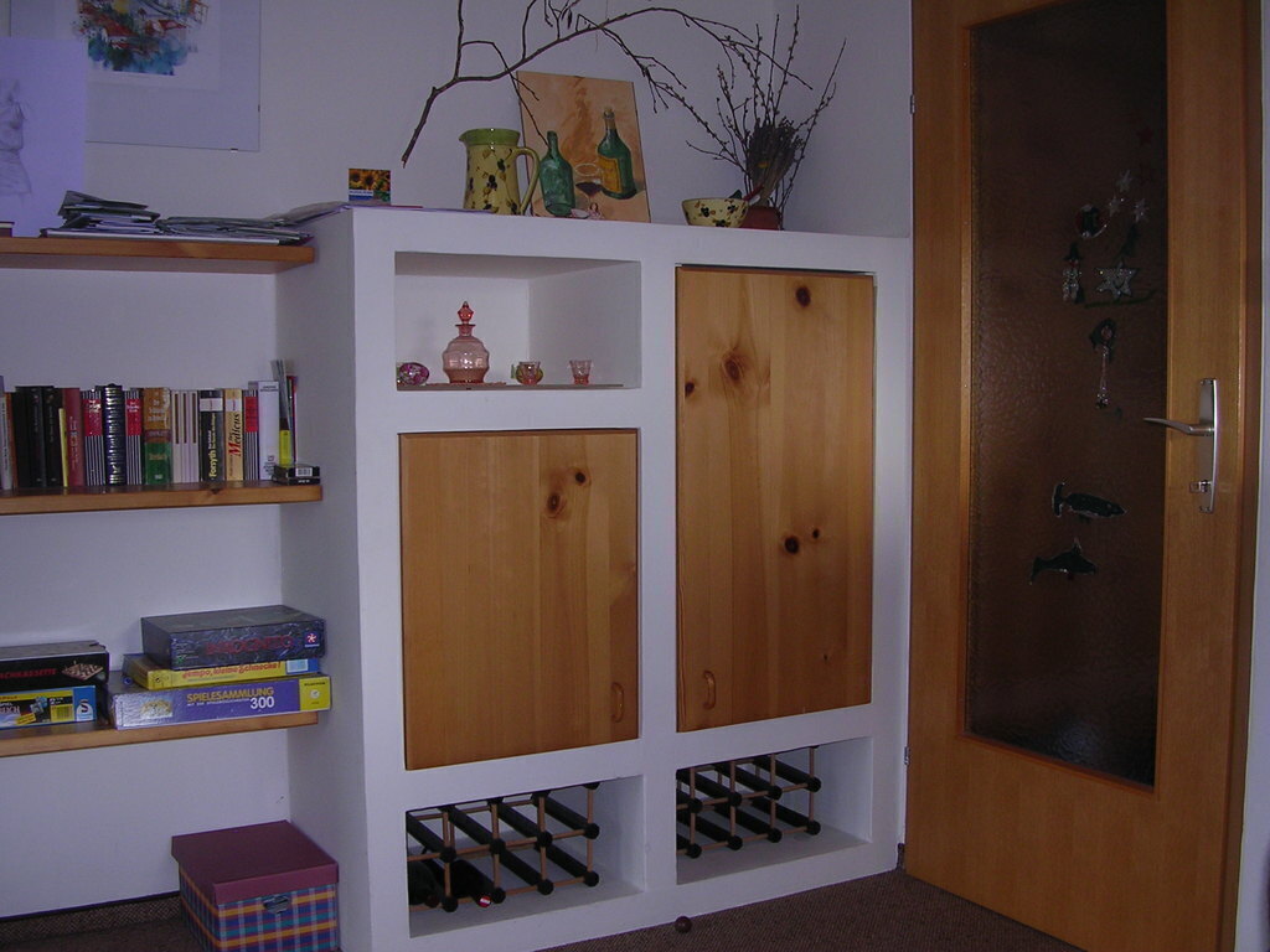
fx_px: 1394
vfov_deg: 37.7
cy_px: 476
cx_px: 635
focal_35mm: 38
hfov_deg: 49.0
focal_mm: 5.8
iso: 100
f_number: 2.8
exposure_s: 1/60.1
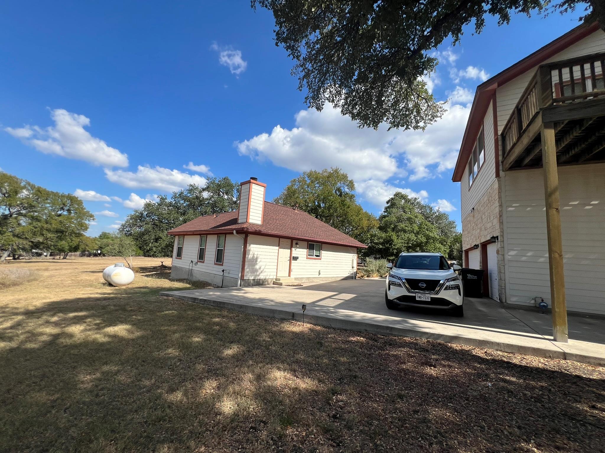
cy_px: 226
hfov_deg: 106.2
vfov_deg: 89.9
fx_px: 227
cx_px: 302
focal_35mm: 13
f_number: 1.8
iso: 32
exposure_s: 1/2053
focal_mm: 1.57
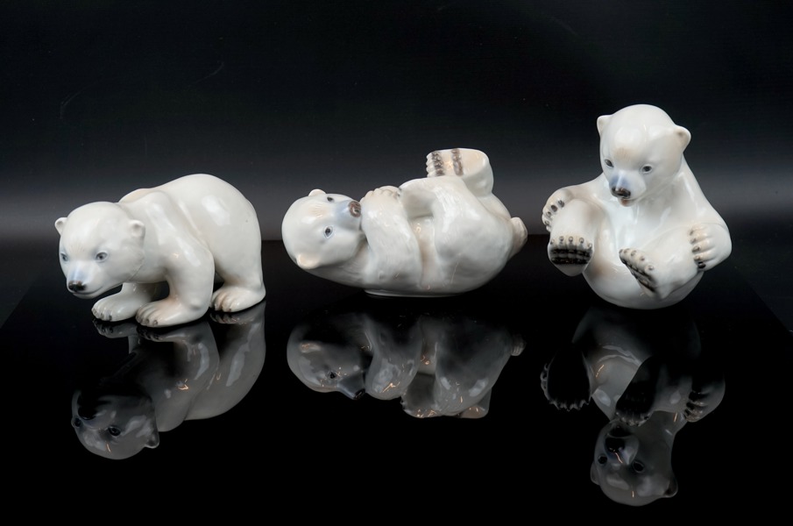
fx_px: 1165
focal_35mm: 53
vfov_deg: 25.4
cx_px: 396
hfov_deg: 37.6
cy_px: 263
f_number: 6.3
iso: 100
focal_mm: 53
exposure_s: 1/80
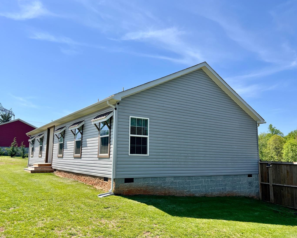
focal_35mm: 28
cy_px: 118
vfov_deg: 51.5
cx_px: 145
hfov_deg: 62.2
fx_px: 246
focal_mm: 5.7
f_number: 1.5
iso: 50
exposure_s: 1/4444
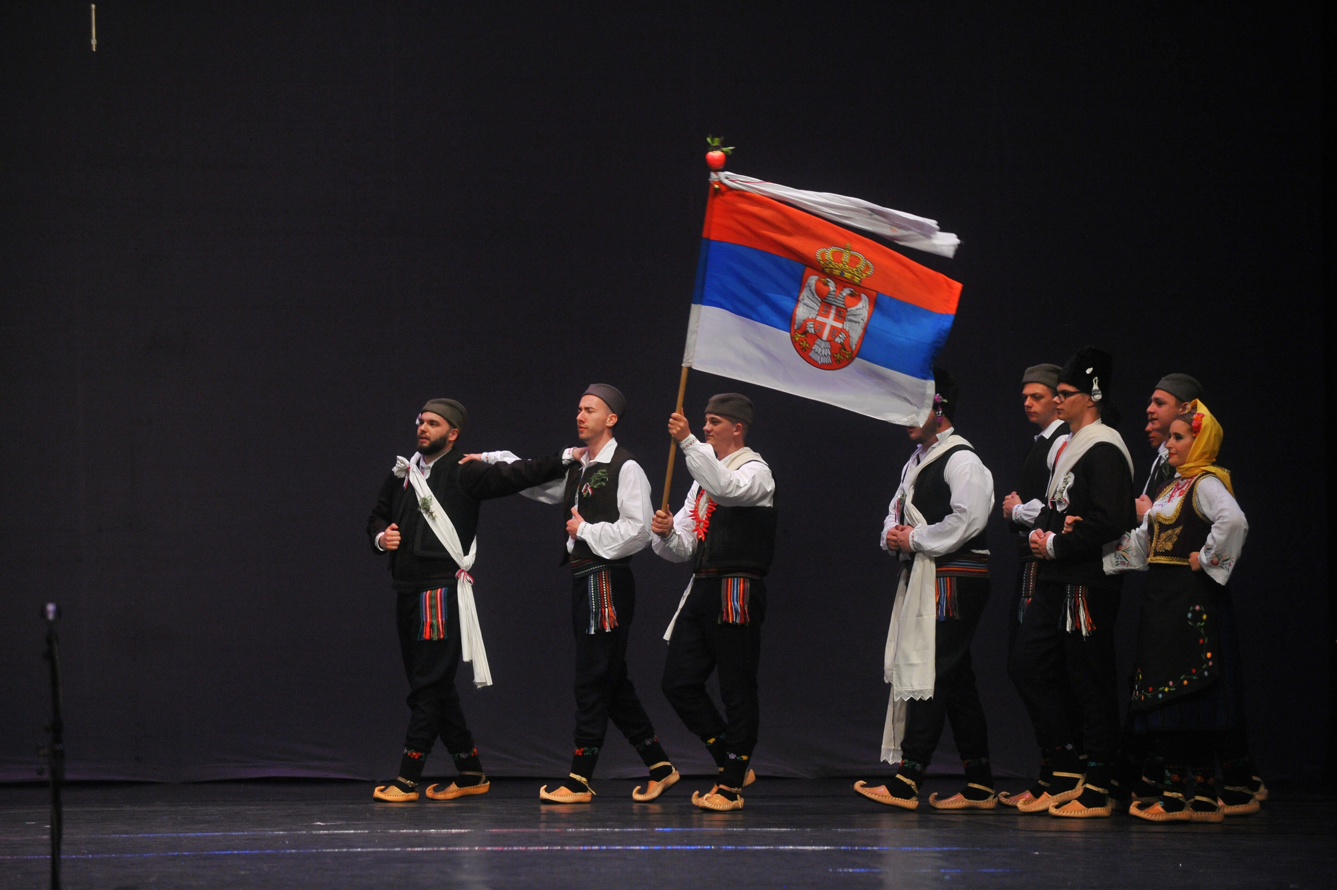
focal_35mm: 170
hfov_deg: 12.1
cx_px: 668
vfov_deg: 8.1
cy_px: 445
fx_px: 6309
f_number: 4.5
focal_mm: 170
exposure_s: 1/320
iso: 2500
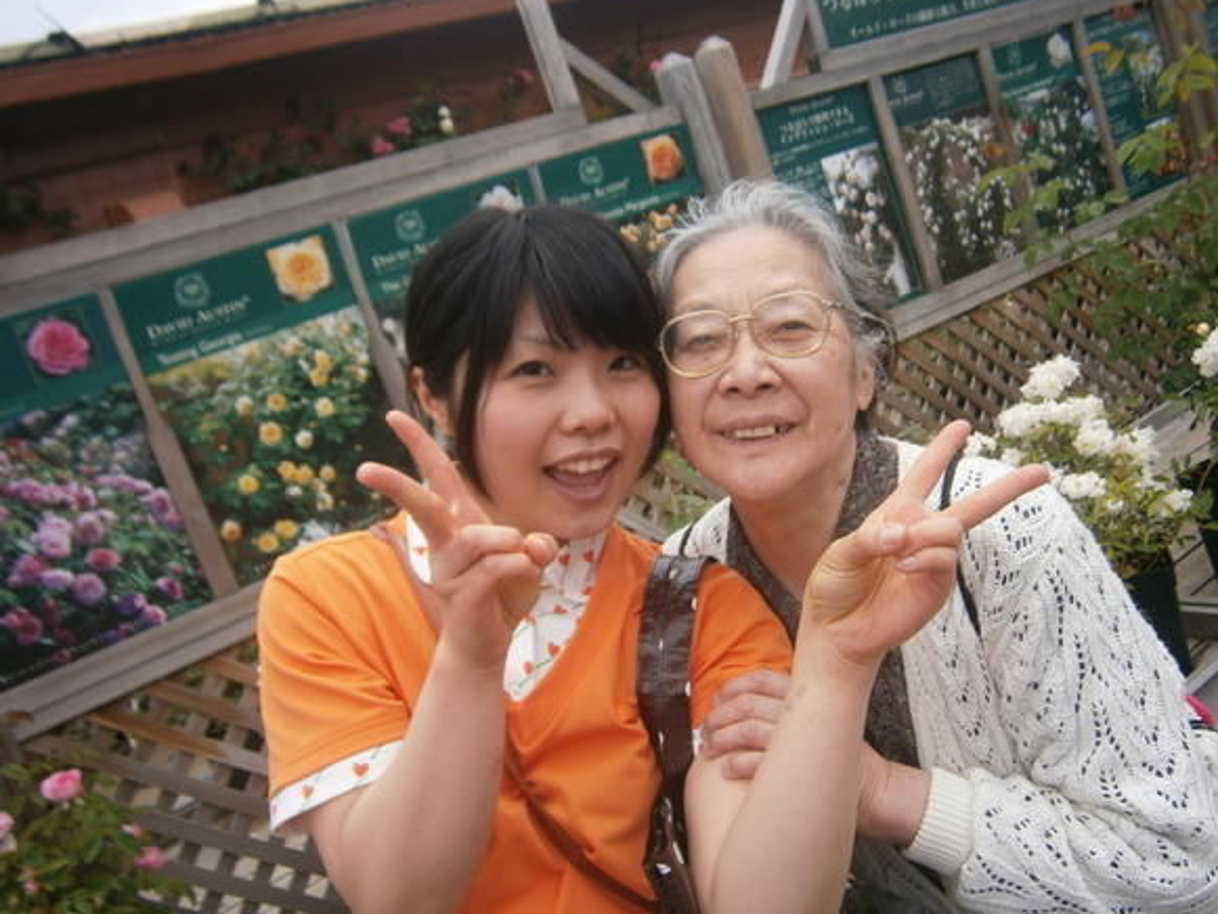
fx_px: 1126
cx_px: 595
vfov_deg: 44.2
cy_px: 447
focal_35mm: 32
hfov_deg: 56.8
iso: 80
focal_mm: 5.5
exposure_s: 1/800
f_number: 2.9
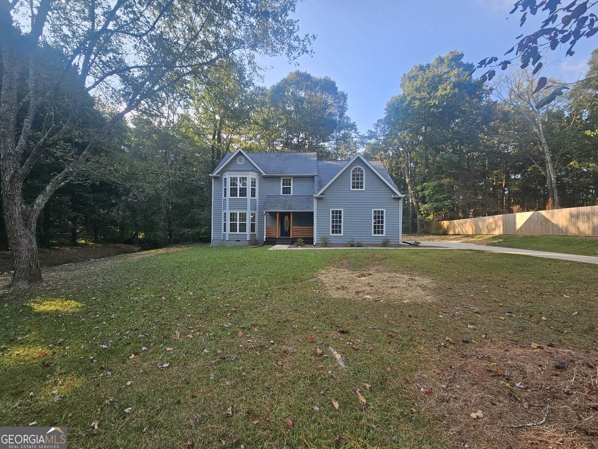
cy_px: 224
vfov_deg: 89.9
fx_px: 225
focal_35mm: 13
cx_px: 299
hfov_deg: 106.2
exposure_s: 1/285
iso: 50
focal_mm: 2.2
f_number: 2.2
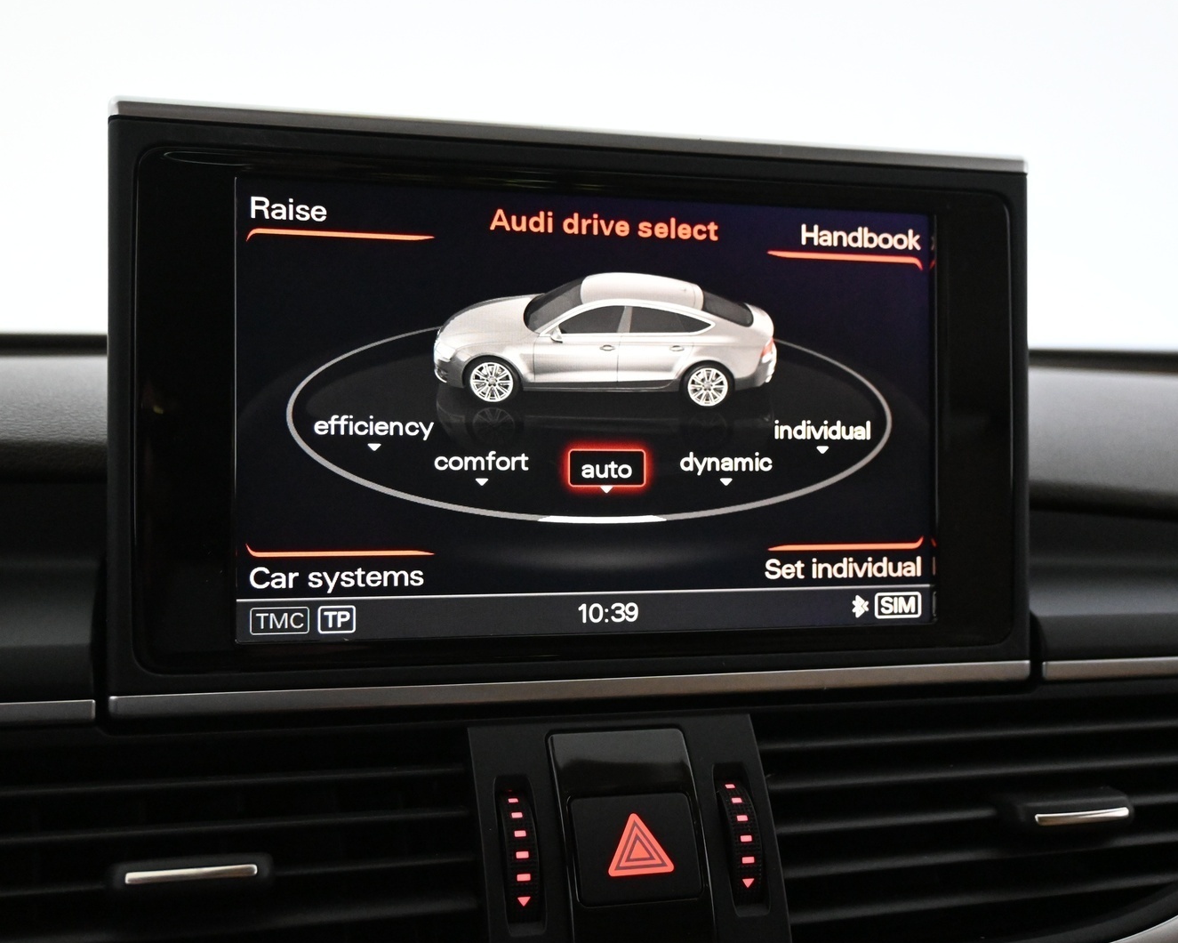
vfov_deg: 37.7
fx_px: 1380
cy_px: 474
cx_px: 564
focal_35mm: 40
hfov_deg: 46.2
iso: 5000
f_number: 4.2
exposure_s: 1/60
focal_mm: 23
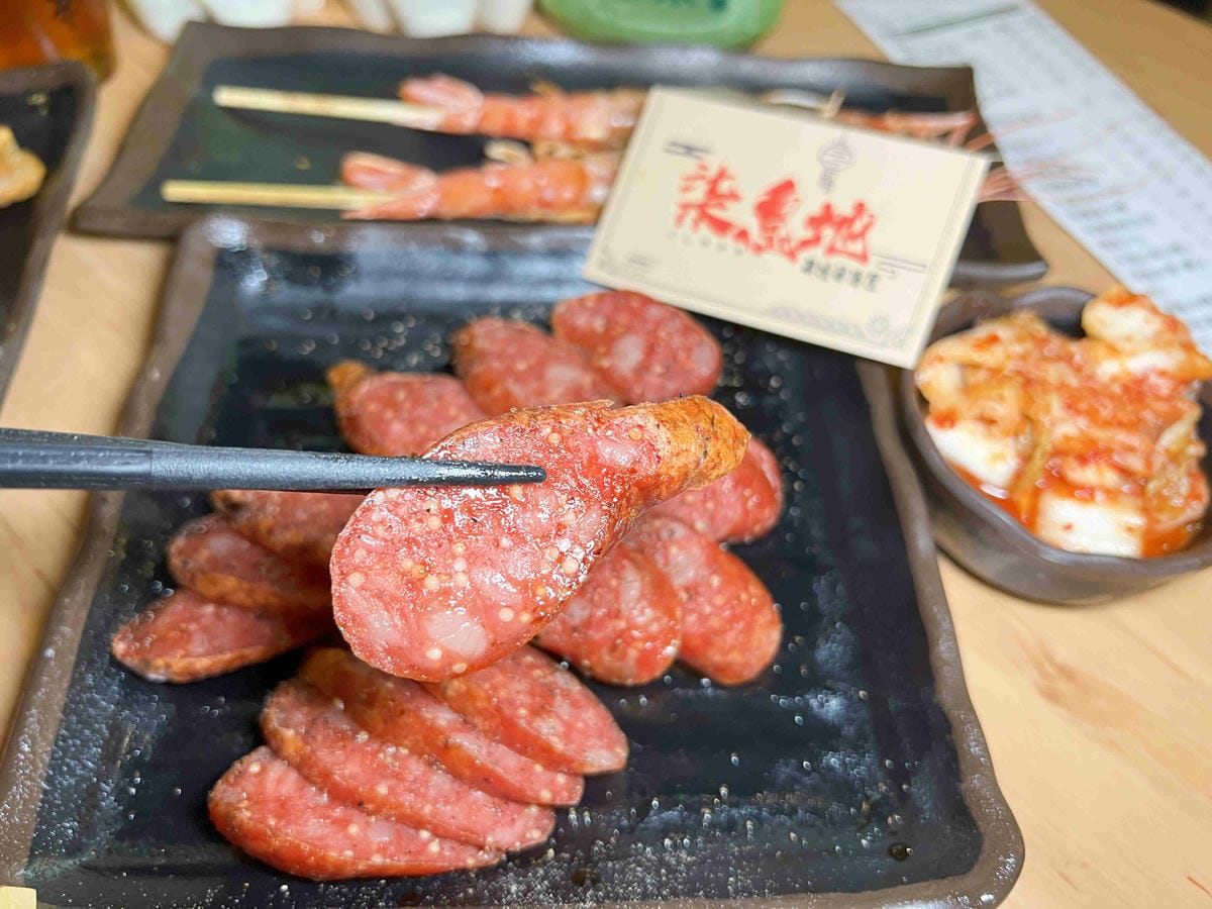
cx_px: 606
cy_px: 454
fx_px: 910
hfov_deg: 67.3
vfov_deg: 53.1
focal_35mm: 26
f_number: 1.5
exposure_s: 1/90
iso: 125
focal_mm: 5.7
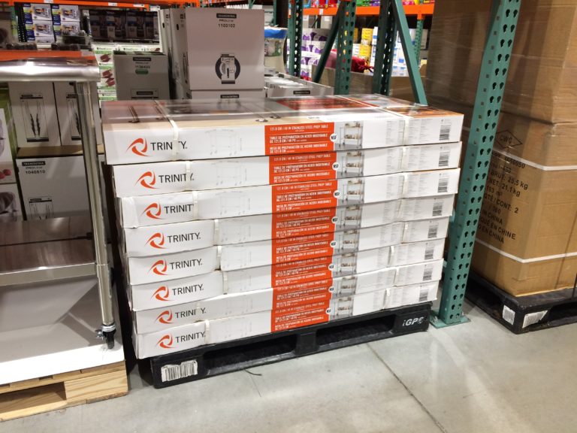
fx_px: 483
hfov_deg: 61.7
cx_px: 288
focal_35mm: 29
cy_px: 216
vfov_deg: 48.2
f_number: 2.2
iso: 100
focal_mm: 4.15
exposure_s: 1/33
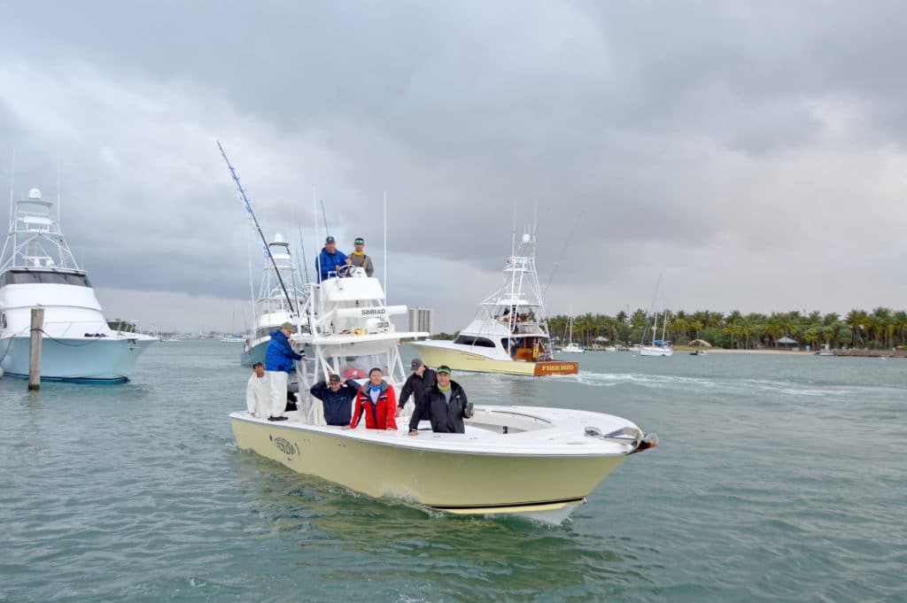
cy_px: 302
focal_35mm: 33
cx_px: 454
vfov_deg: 39.9
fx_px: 831
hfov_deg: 57.3
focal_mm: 22
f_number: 5
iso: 400
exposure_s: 1/200
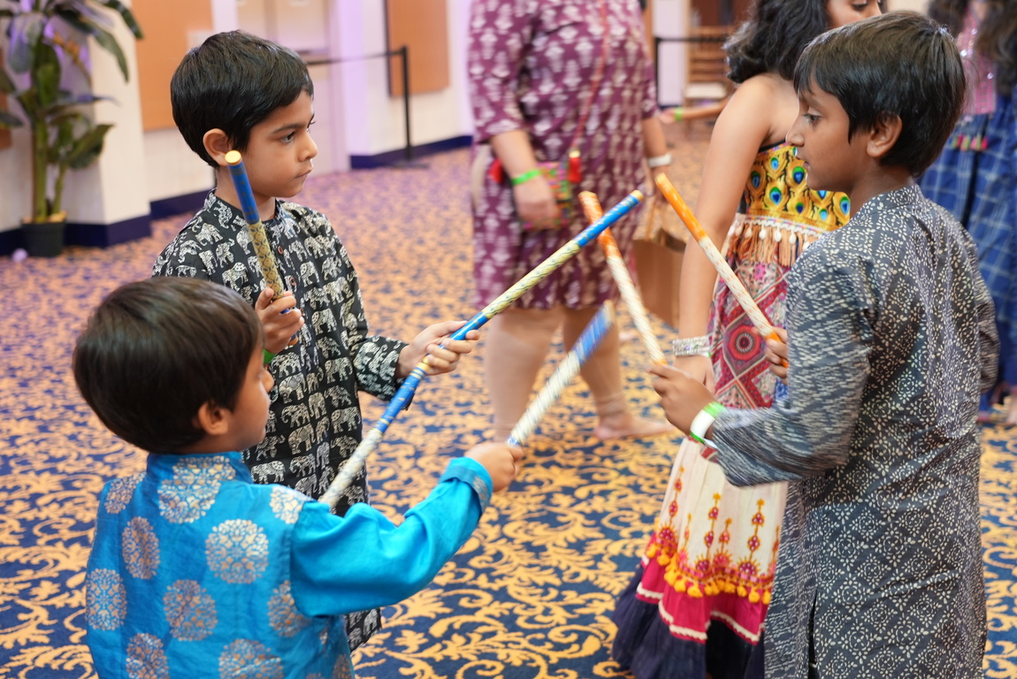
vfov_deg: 27.6
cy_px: 340
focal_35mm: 49
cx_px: 508
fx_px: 1385
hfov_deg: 40.3
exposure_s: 1/50
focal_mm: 49
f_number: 4
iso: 1000
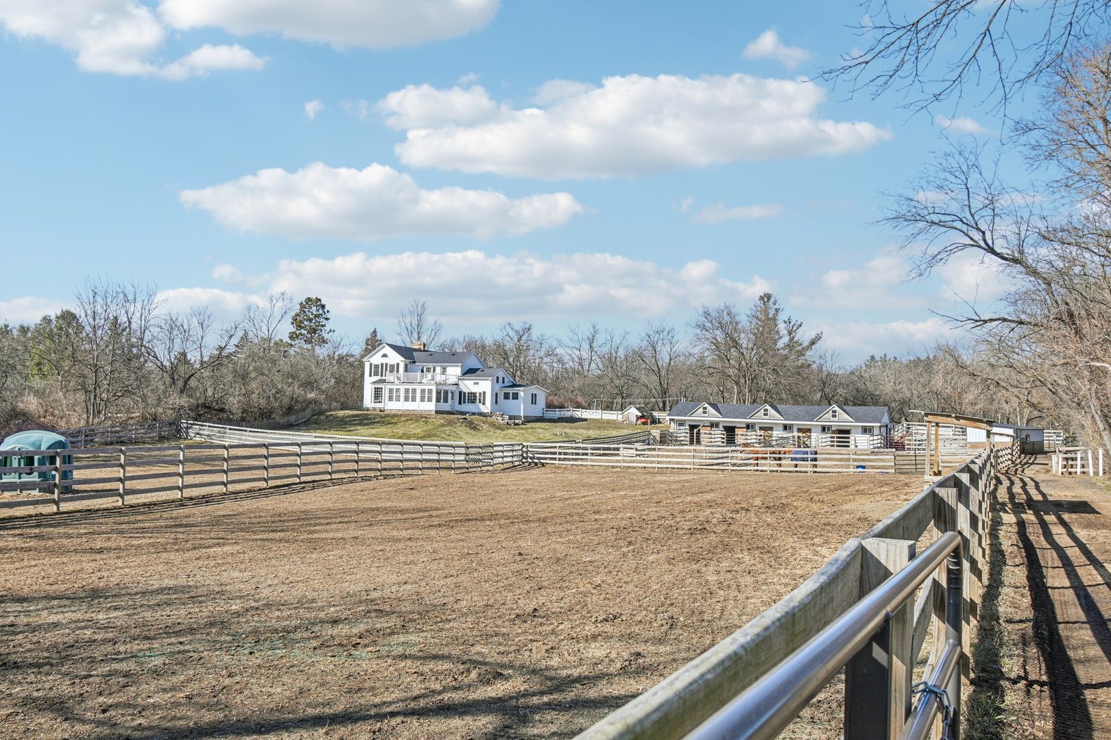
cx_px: 556
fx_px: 926
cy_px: 370
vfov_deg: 43.6
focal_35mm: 30
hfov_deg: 61.9
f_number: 8
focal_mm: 20
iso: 100
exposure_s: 1/320
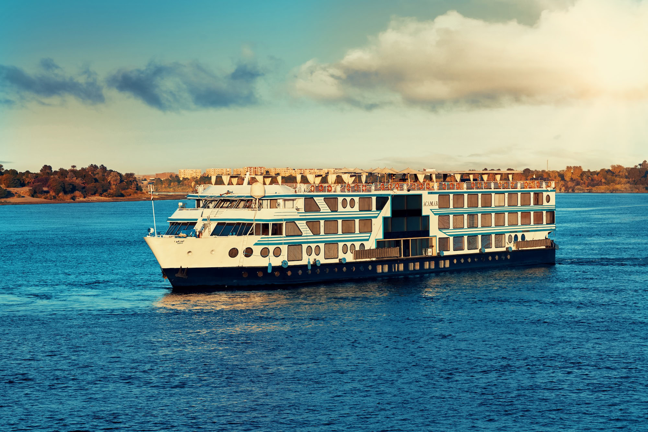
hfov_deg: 21.5
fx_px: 1711
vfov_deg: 14.4
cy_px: 216
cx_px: 324
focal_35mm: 95
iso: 100
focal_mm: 95
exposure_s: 1/50
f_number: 9
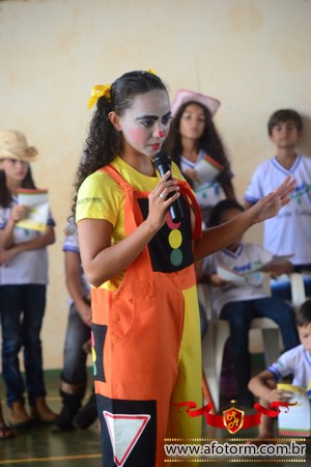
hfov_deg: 6.8
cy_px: 234
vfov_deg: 10.2
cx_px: 156
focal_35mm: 202
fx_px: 2624
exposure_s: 1/100
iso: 400
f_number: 5.6
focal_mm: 135
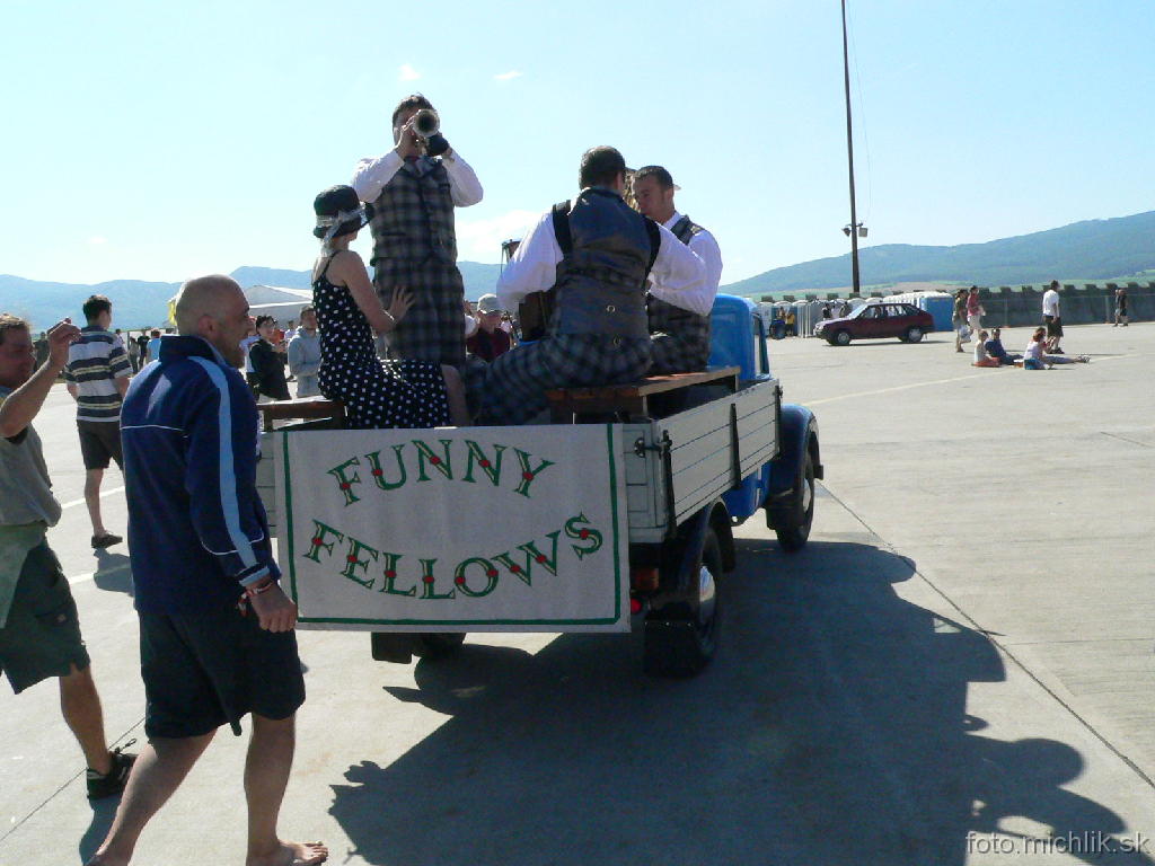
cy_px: 433
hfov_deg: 51.4
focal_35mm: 36
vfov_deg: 39.7
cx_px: 578
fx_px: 1201
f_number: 8
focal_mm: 6
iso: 400
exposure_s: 1/1300
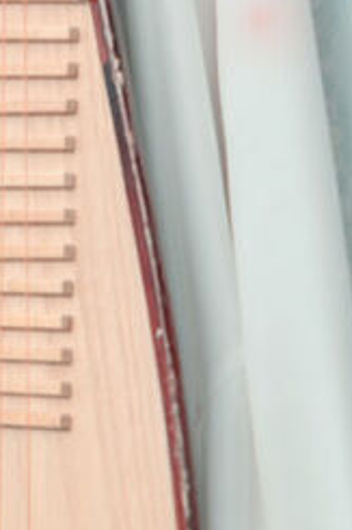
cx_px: -203
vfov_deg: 2.4
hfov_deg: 1.6
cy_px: -47
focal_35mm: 862
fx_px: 12660
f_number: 2.8
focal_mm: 135
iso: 50
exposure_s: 1/400
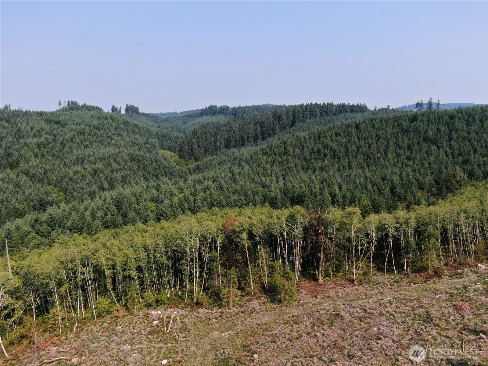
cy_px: 183
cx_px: 244
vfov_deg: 56.8
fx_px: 338
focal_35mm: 24
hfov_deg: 71.6
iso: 100
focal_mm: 4.39
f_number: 2.8
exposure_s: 1/1000
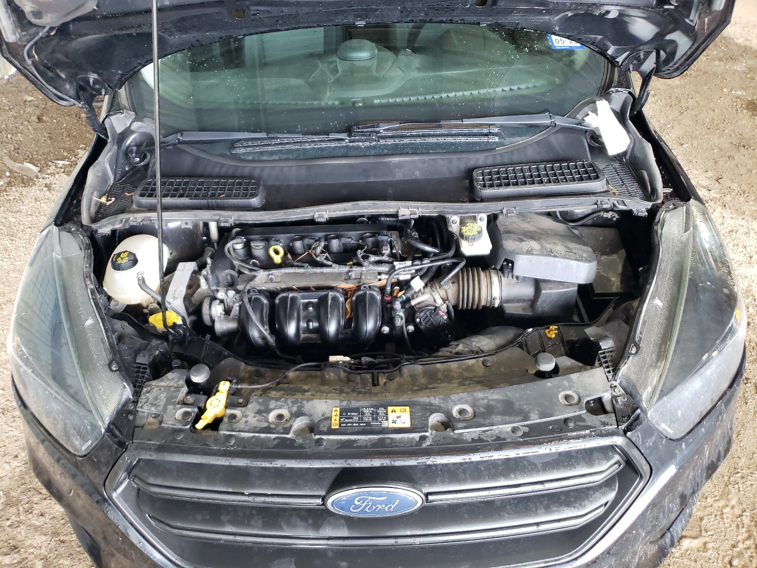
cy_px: 284
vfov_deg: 53.1
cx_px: 378
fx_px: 569
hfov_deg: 67.3
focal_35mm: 26
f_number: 1.5
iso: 305
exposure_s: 1/60.2
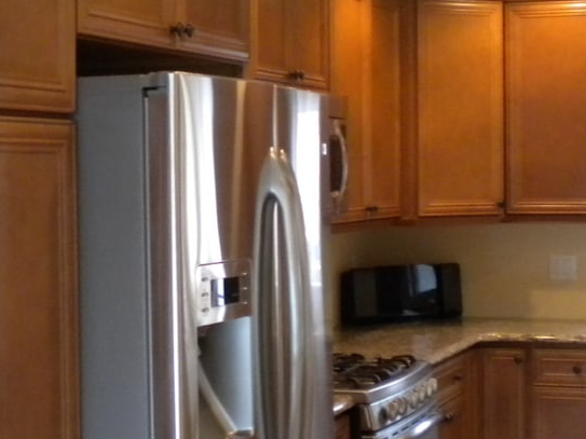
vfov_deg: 17.2
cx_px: 255
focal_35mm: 86
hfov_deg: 22.7
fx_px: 1456
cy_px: 200
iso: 400
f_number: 3.1
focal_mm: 6.3
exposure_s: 1/45
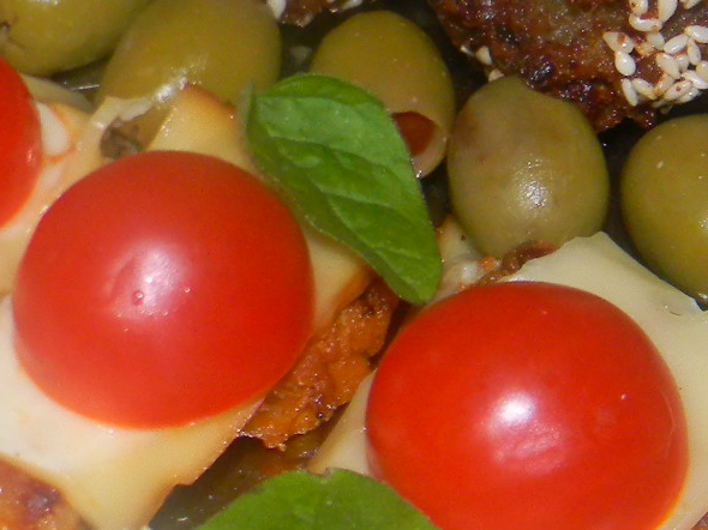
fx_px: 2556
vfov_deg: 11.8
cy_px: 113
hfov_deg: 15.7
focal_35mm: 125
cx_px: 236
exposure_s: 1/30
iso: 200
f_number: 3.7
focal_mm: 6.4
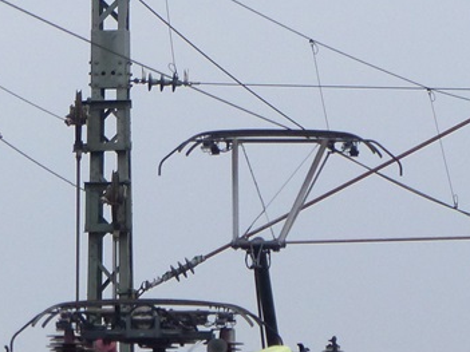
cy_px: 547
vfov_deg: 1.9
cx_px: 399
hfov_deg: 2.5
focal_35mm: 793
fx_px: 10763
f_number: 3.2
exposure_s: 1/320
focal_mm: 41.8
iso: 320
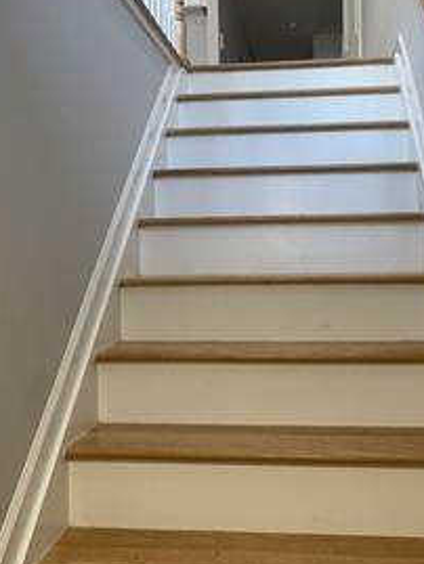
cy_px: 275
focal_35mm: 40
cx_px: 246
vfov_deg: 46.8
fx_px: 653
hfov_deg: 35.9
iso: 200
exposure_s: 1/120
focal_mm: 2.22
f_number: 2.2
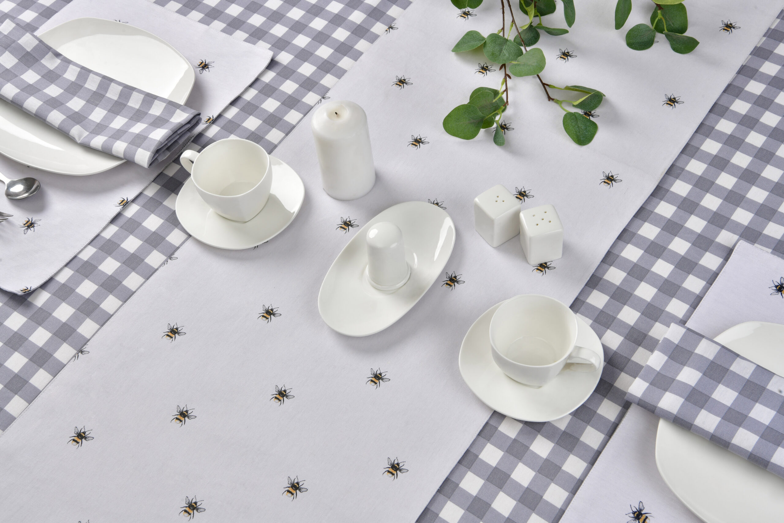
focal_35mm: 52
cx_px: 392
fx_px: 1132
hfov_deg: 38.2
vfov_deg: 26.0
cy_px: 262
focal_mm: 52
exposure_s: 1/125
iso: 100
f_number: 20
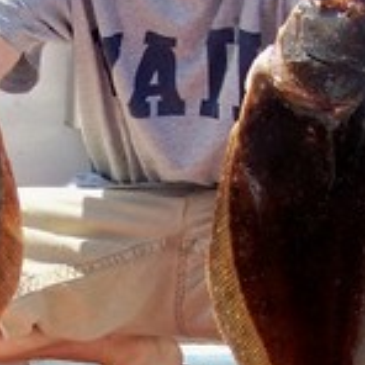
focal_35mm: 115
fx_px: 1372
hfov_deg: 15.1
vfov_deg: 15.1
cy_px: 263
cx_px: 76
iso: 64
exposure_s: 1/320
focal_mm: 5.85
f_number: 2.8
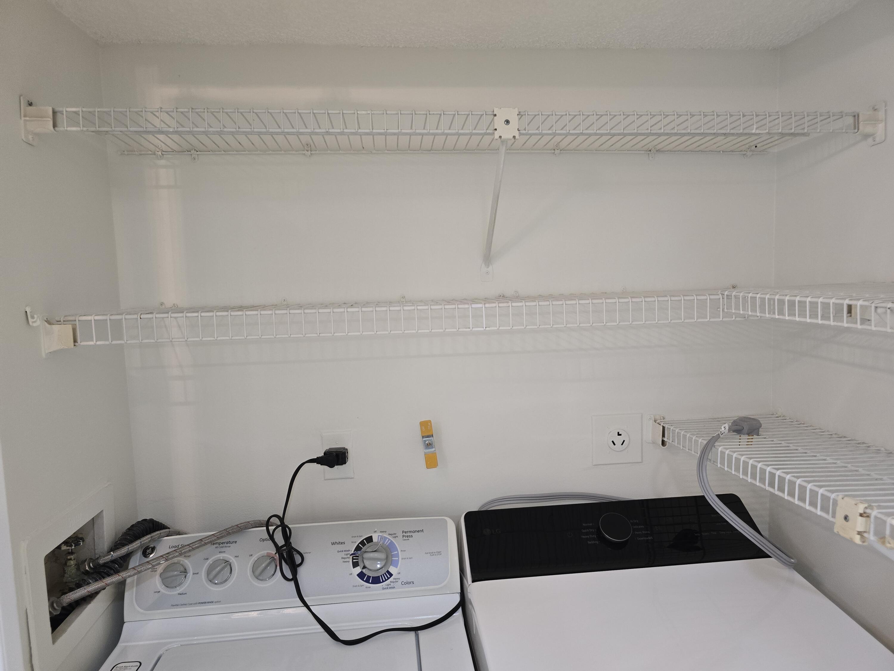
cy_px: 336
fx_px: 594
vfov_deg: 58.9
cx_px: 447
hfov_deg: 73.9
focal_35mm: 23
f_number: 1.7
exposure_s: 1/120
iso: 320
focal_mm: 6.3
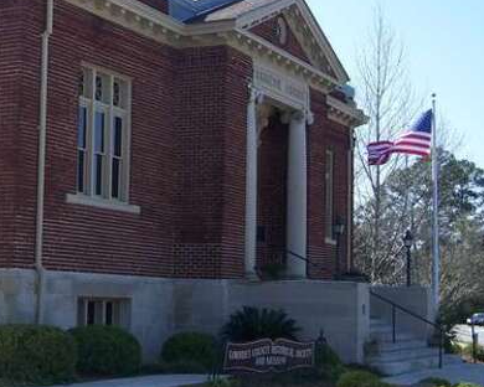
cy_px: 160
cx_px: -6
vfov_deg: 20.7
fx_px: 1060
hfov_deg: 24.5
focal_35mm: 74
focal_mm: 7.8
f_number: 2.8
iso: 64
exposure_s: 1/500
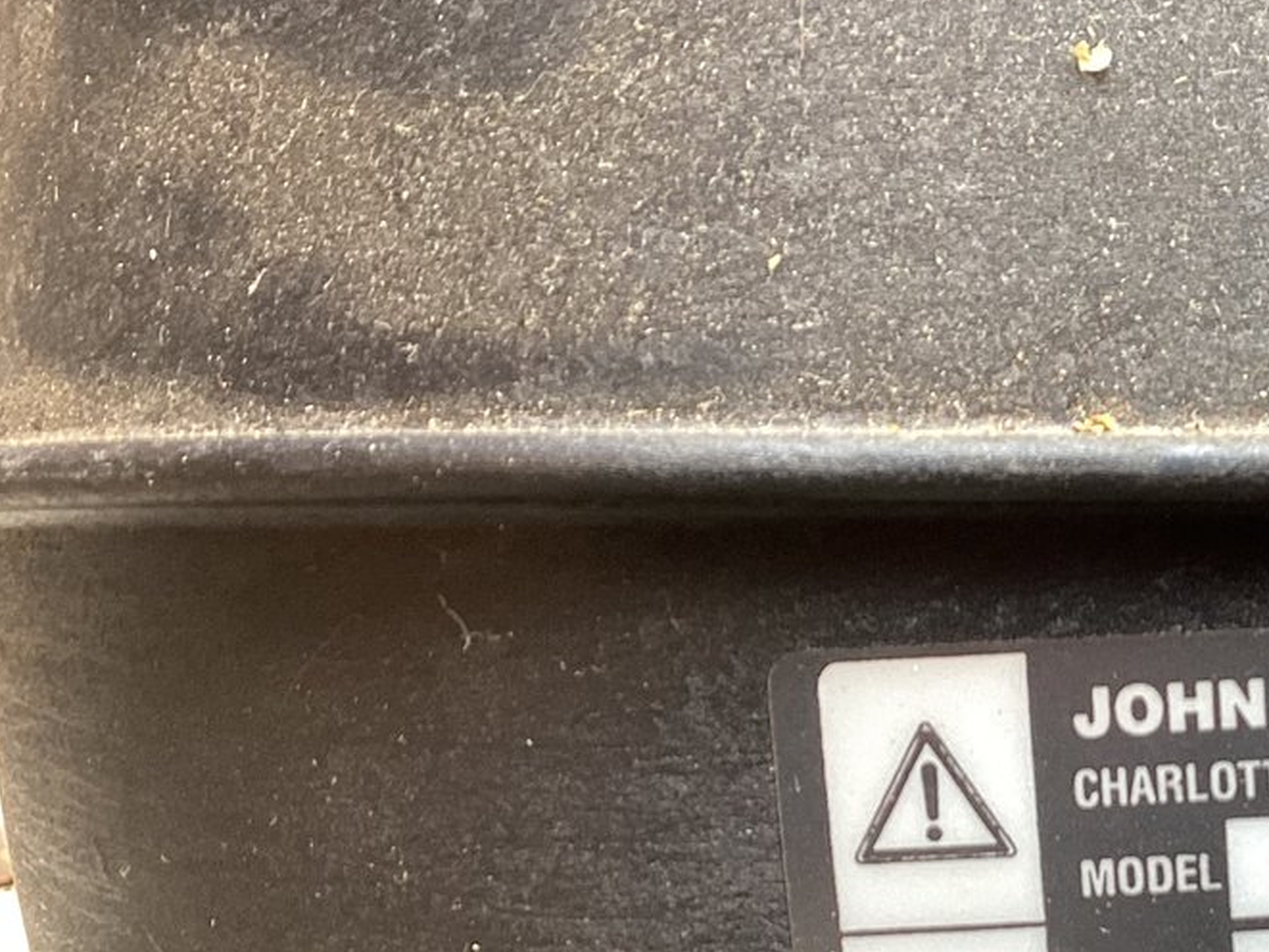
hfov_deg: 25.5
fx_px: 2603
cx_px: 1381
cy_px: 784
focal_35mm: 71
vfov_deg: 20.5
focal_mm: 3.3
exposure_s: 1/60
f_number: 2.4
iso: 64
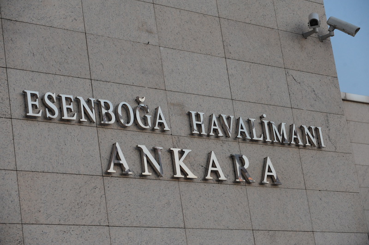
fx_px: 1075
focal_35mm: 105
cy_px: 122
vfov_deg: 13.0
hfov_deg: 19.5
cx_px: 184
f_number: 5.6
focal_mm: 105
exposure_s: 1/80
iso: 2500
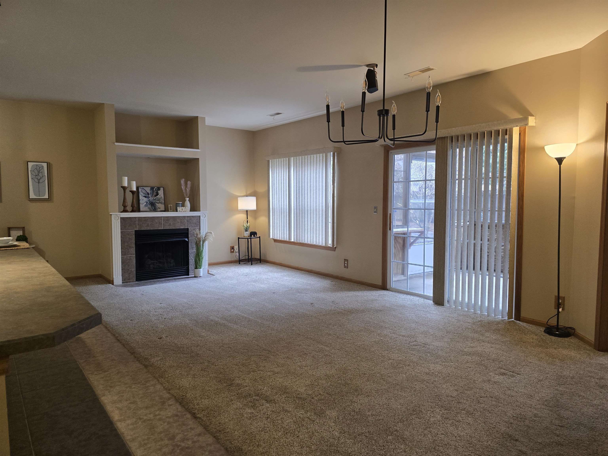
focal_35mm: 23
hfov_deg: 73.9
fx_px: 404
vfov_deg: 58.9
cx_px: 304
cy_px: 228
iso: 250
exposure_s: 1/120
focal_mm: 6.3
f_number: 1.7
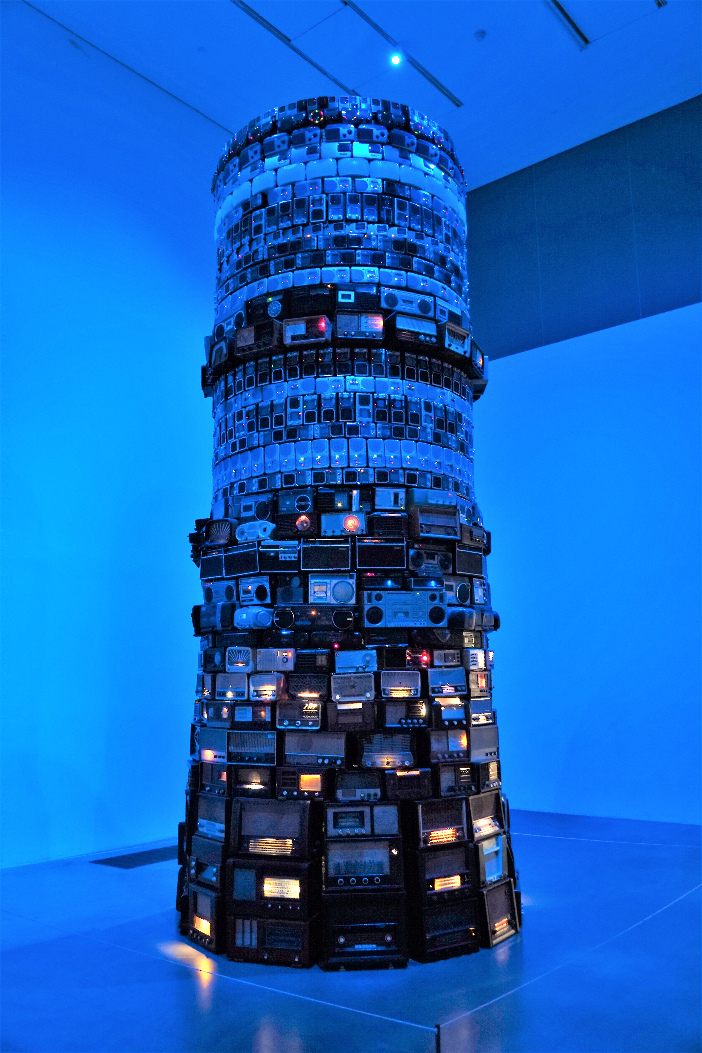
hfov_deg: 45.0
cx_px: 351
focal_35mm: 29
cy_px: 526
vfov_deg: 63.7
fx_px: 848
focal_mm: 10.59
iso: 800
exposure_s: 1/10
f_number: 2.8
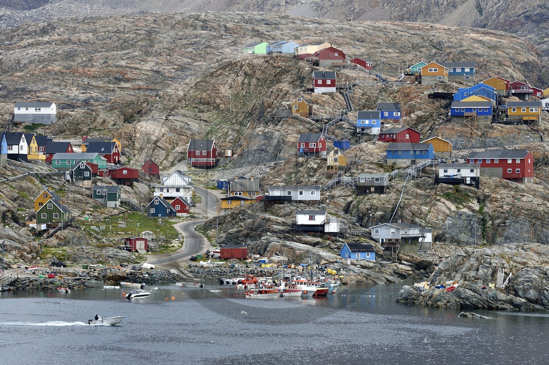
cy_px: 182
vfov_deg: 8.3
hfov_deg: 12.5
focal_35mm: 165
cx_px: 274
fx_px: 2514
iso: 400
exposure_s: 1/400
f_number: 6.3
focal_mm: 165
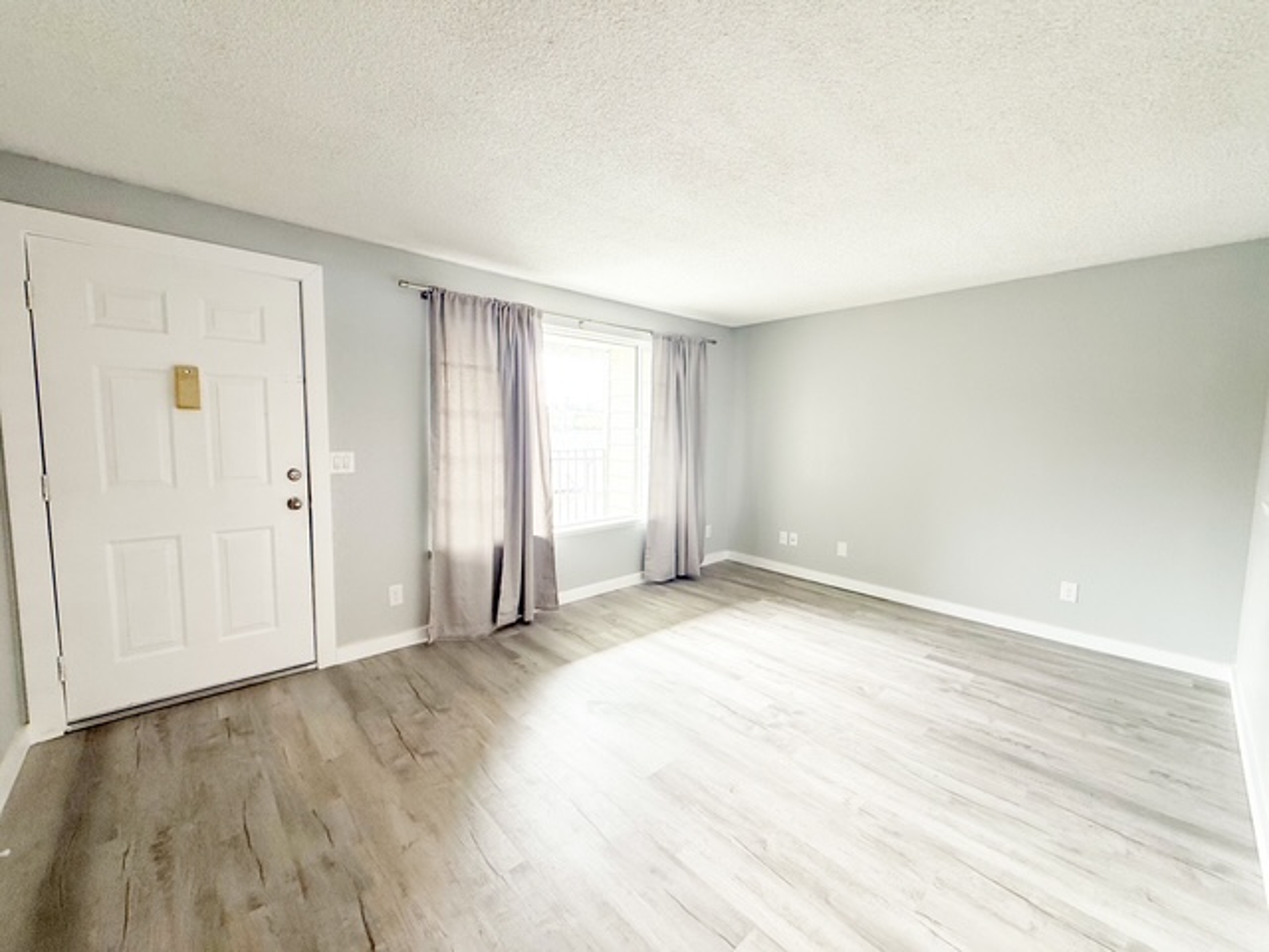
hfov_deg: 102.1
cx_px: 634
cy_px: 476
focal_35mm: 14
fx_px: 513
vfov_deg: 85.7
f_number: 2.2
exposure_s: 1/99
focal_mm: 2.22
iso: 160
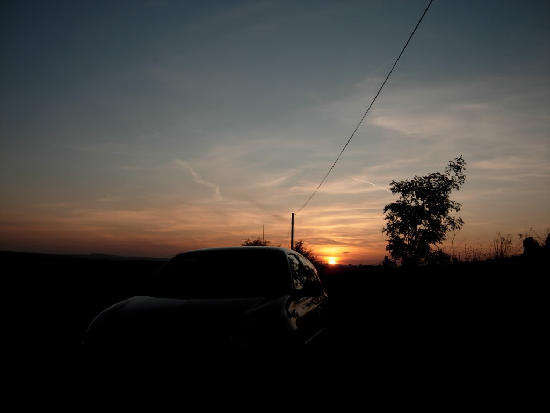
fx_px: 572
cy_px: 206
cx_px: 275
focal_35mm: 36
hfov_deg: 51.4
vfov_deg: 39.7
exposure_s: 1/836
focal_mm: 7.5
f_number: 3
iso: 50
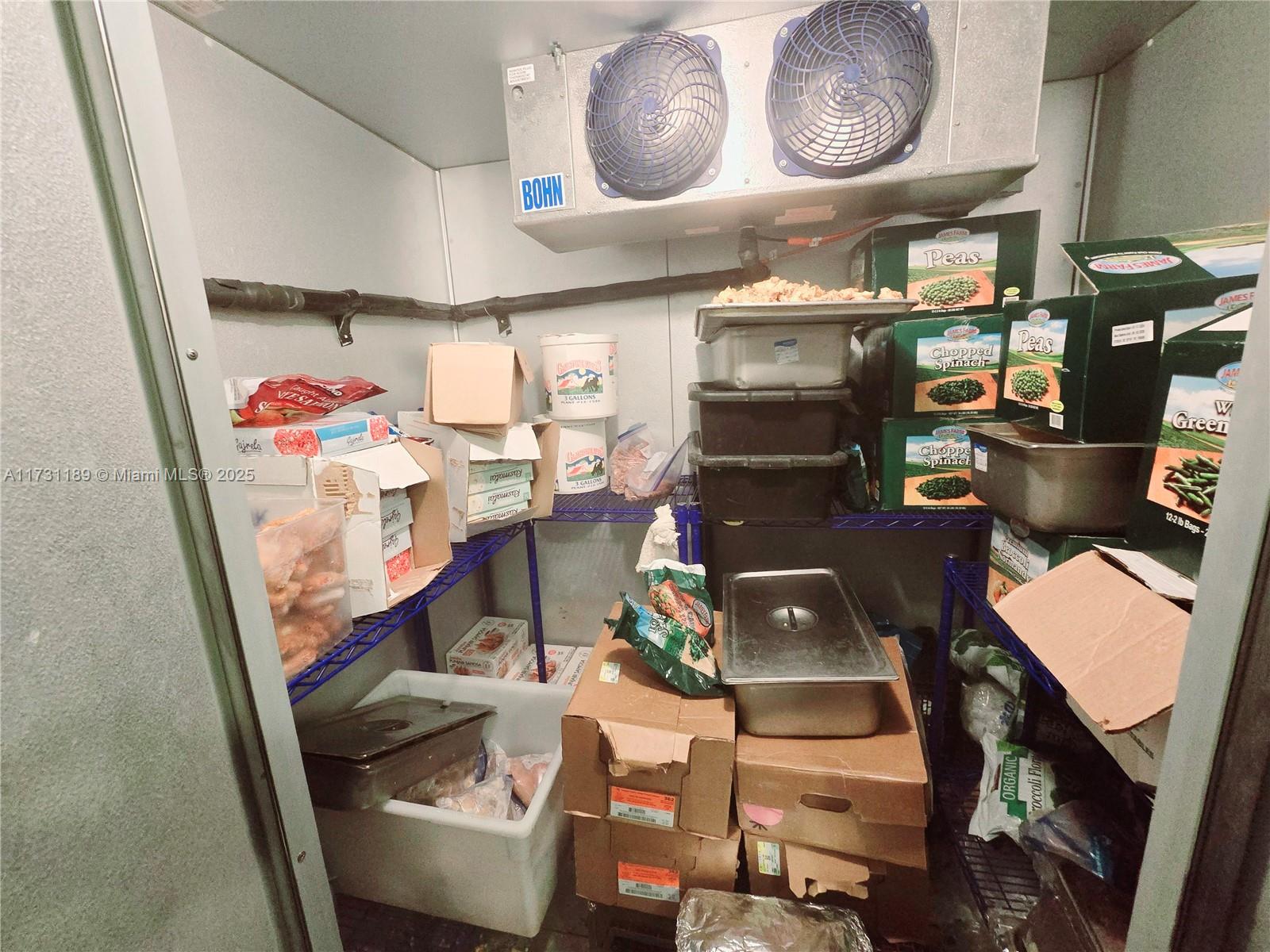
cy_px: 476
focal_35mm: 13
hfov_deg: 106.2
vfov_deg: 89.9
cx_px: 635
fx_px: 477
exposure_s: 1/60.2
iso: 1000
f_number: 2.2
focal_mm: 2.2
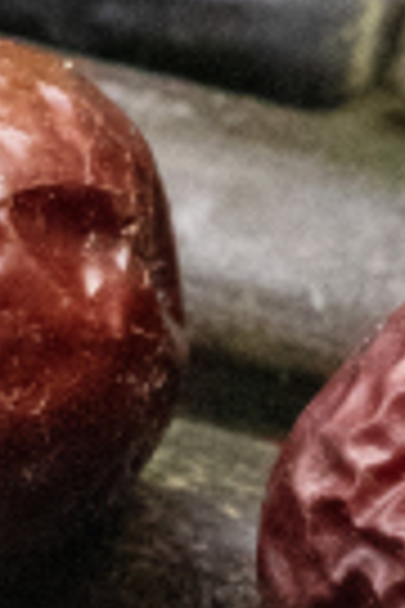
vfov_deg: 3.2
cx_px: 1078
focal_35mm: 626
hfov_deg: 2.2
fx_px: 10559
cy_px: -959
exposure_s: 1/125
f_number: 11
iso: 1600
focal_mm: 55
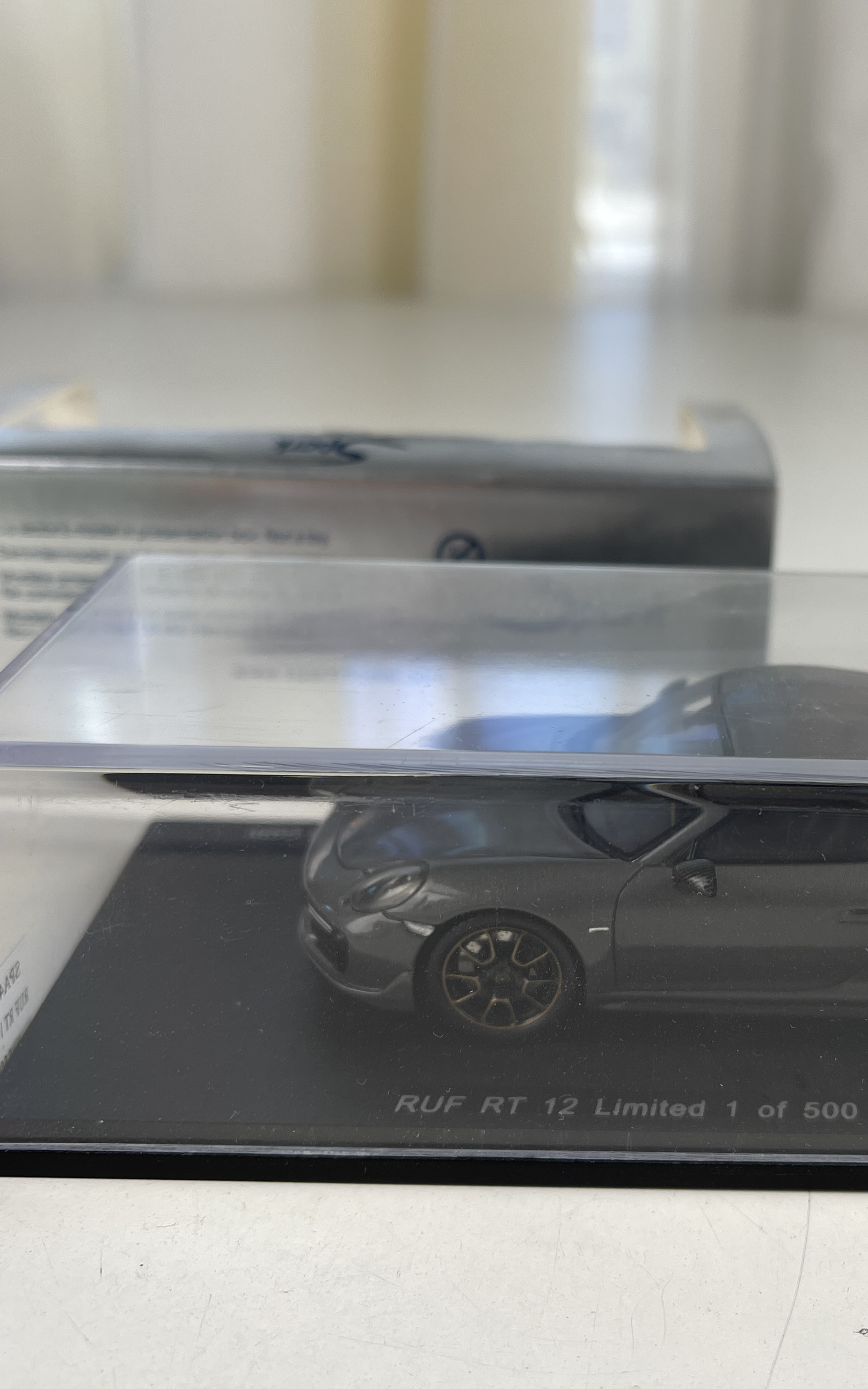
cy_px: 701
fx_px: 1363
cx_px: 617
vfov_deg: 54.0
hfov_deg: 34.8
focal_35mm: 36
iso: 32
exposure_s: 1/190
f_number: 1.6
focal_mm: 5.1
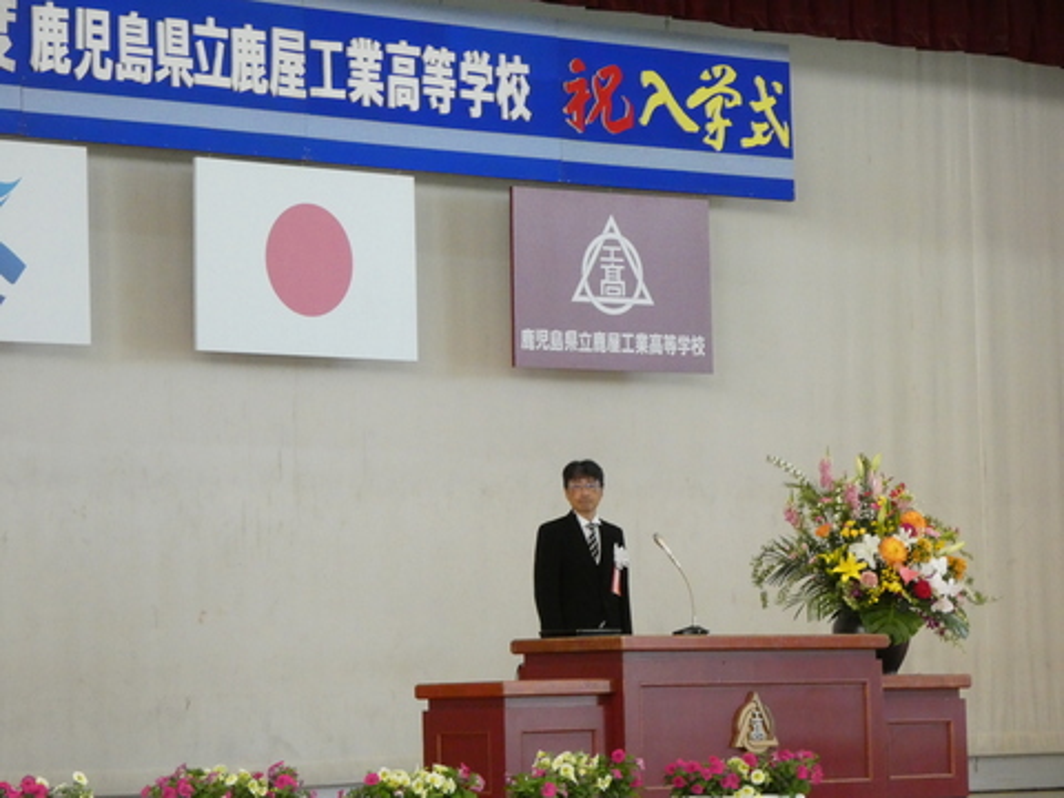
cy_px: 399
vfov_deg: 10.7
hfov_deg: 14.3
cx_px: 532
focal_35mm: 138
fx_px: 4242
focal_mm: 24.7
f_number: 5.3
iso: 1000
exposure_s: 1/80
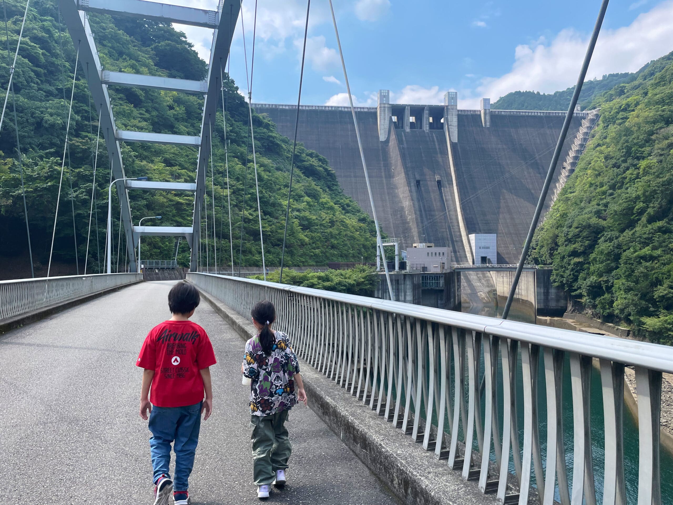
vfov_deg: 53.1
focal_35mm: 26
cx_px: 336
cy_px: 252
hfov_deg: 67.3
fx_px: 505
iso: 32
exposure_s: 1/1435
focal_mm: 4.2
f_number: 1.6
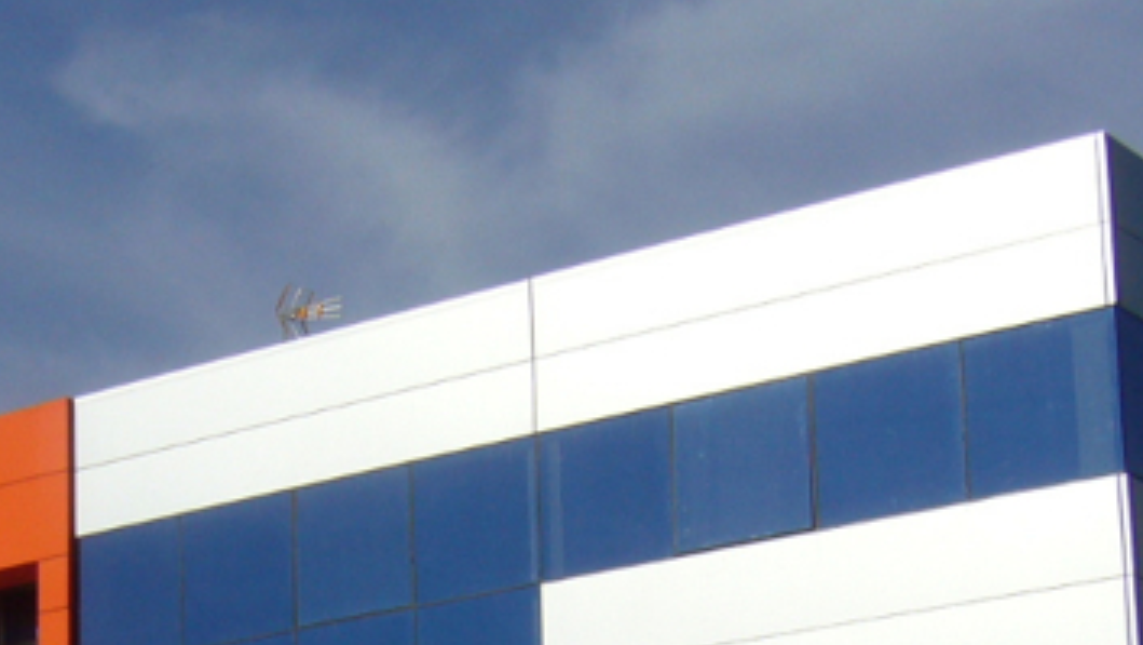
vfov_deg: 11.9
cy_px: 776
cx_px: 473
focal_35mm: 100
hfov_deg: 21.3
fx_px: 3032
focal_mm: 6
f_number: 5.7
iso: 80
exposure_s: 1/1000
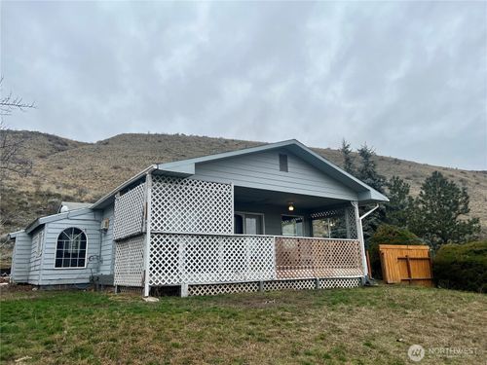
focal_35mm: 26
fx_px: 366
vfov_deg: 53.1
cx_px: 244
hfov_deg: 67.3
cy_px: 182
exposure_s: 1/1377
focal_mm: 5.7
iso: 50
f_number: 1.5
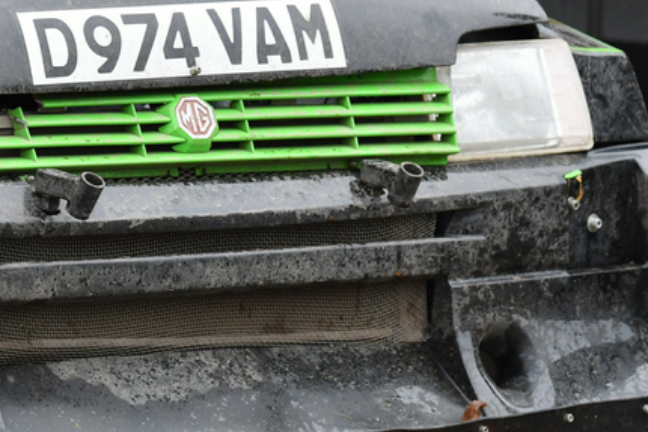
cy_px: 68
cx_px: -38
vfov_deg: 2.8
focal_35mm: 500
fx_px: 9003
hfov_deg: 4.1
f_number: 3.5
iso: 500
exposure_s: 1/400
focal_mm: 140
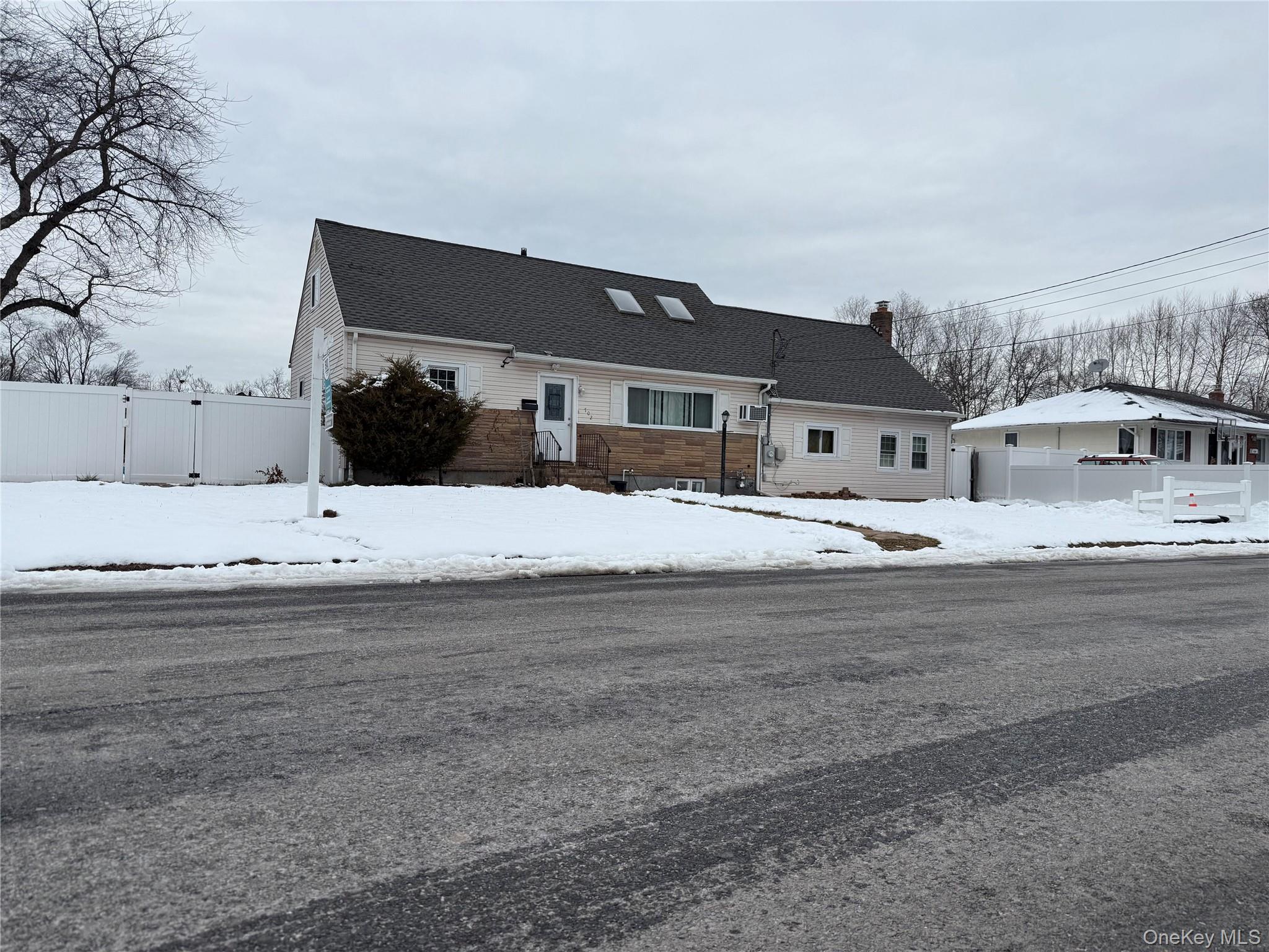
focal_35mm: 24
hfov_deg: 71.6
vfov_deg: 56.8
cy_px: 476
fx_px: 880
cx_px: 634
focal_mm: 6.76
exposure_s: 1/3425
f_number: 1.78
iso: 80
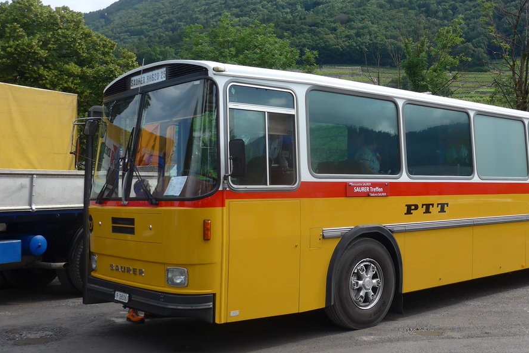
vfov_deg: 32.5
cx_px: 358
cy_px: 135
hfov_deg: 46.6
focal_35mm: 41
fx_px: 603
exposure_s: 1/1000
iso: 80
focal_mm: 6
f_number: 2.8
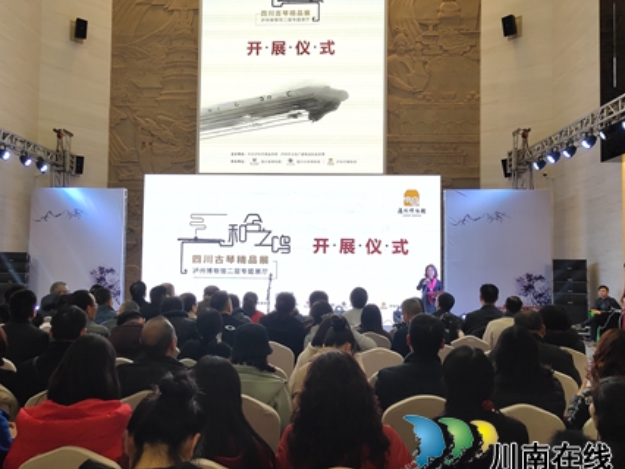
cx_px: 285
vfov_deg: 41.8
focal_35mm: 34
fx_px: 614
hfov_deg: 53.9
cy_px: 235
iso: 150
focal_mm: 4.27
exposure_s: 1/100
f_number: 1.8
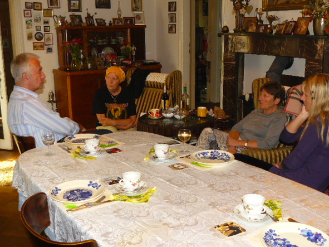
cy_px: 126
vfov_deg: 36.8
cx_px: 166
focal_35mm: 39
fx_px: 371
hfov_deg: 47.9
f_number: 2.8
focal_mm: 6
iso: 200
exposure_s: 1/40
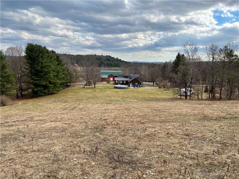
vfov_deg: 53.1
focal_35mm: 26
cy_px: 90
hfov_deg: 67.3
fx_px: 180
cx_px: 120
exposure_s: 1/2062
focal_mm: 5.96
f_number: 1.6
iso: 50
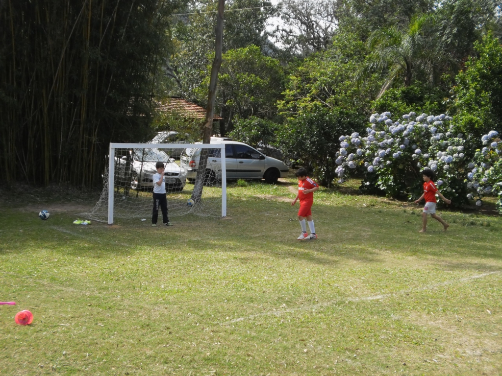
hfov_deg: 32.7
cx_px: 251
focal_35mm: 59
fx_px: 856
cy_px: 188
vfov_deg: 24.8
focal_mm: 10.3
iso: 100
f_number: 4.2
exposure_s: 1/400
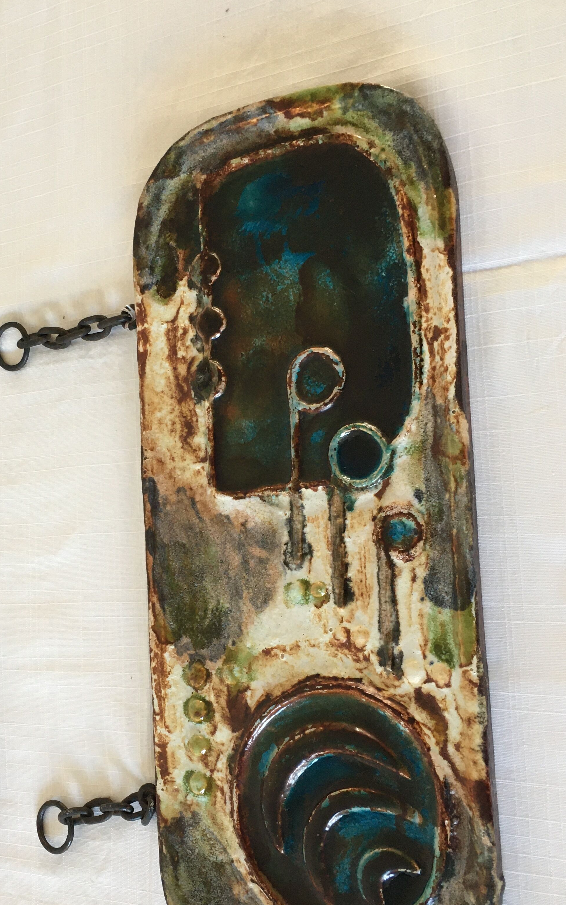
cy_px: 502
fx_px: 987
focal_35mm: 40
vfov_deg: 49.2
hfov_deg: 31.5
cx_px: 154
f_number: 2.2
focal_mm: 4.15
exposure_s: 1/33
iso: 50
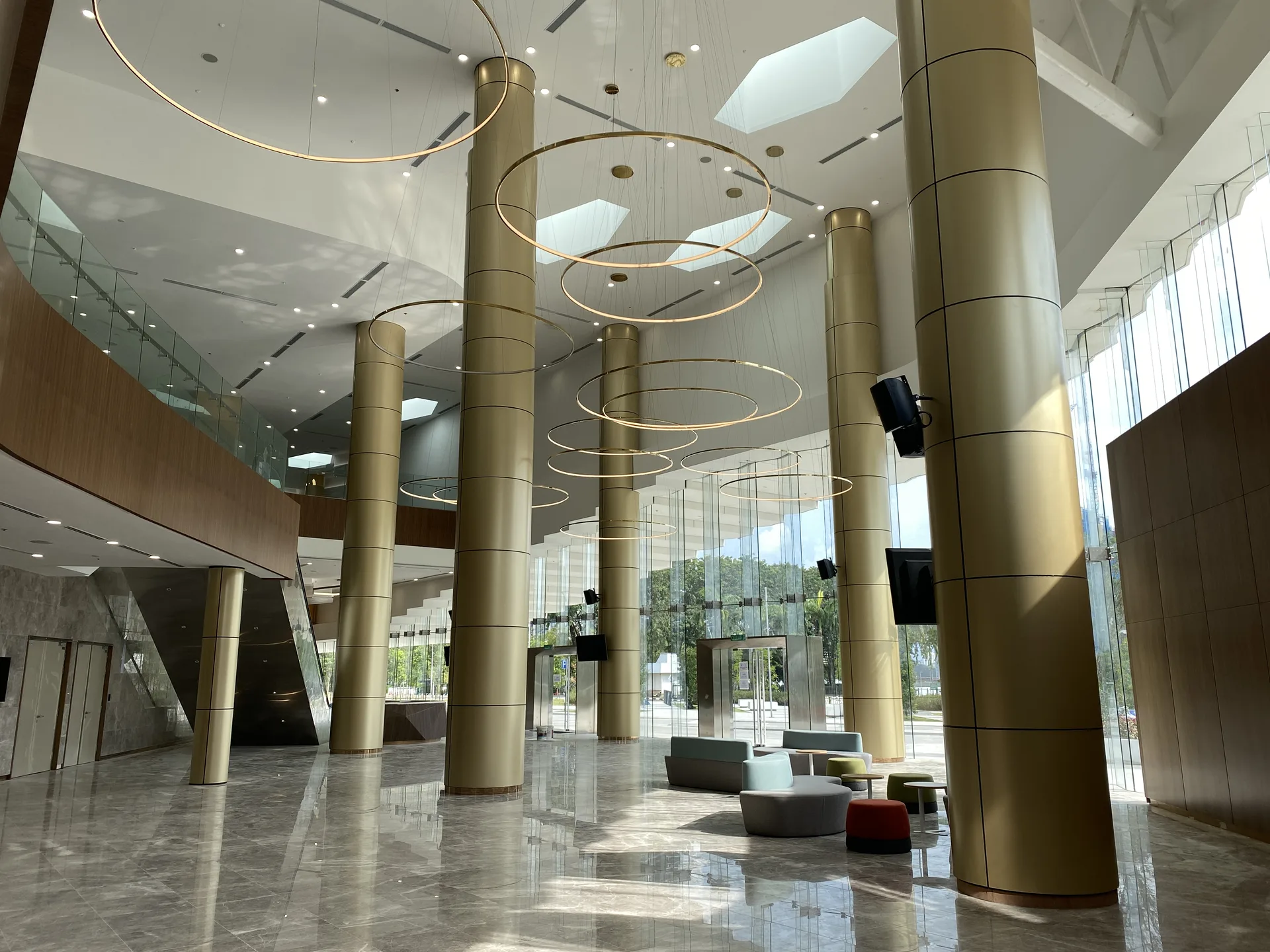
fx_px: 954
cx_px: 635
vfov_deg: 53.1
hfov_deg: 67.3
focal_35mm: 26
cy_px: 476
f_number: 1.8
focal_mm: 4.25
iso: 32
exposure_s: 1/1182
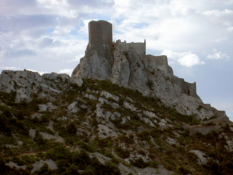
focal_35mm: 102
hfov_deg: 19.3
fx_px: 687
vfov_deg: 14.5
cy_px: 88
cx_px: 116
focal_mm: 16.8
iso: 100
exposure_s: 1/200
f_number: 4.9
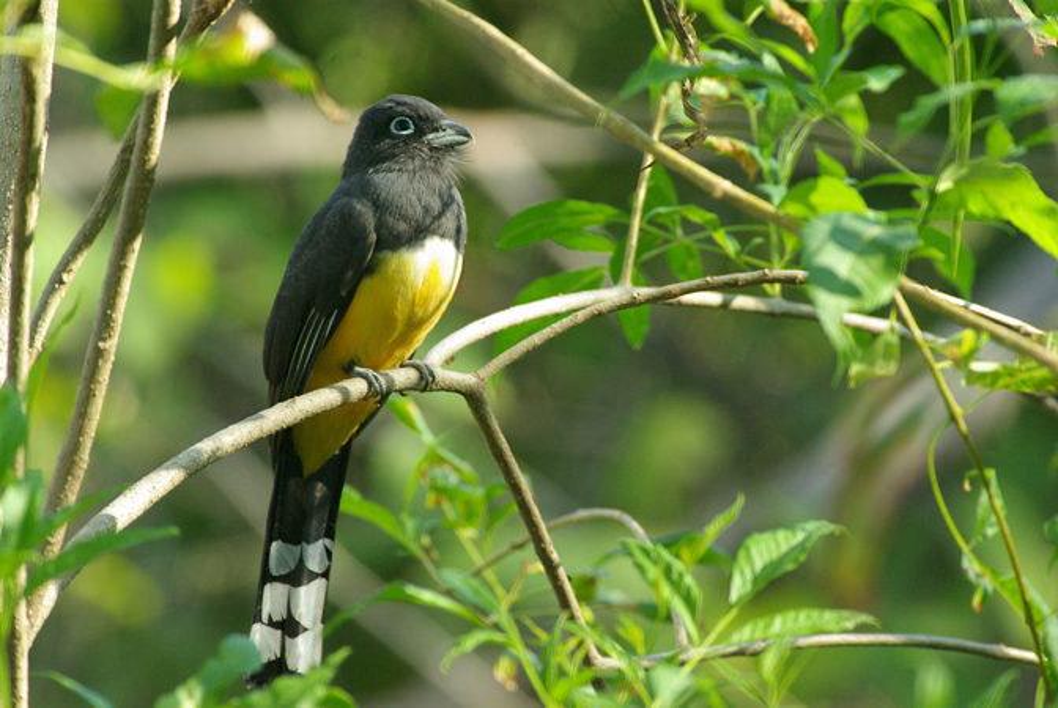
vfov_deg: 3.1
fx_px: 13242
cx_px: 529
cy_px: 354
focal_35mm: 450
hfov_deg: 4.6
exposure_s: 1/250
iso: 800
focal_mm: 300
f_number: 5.6
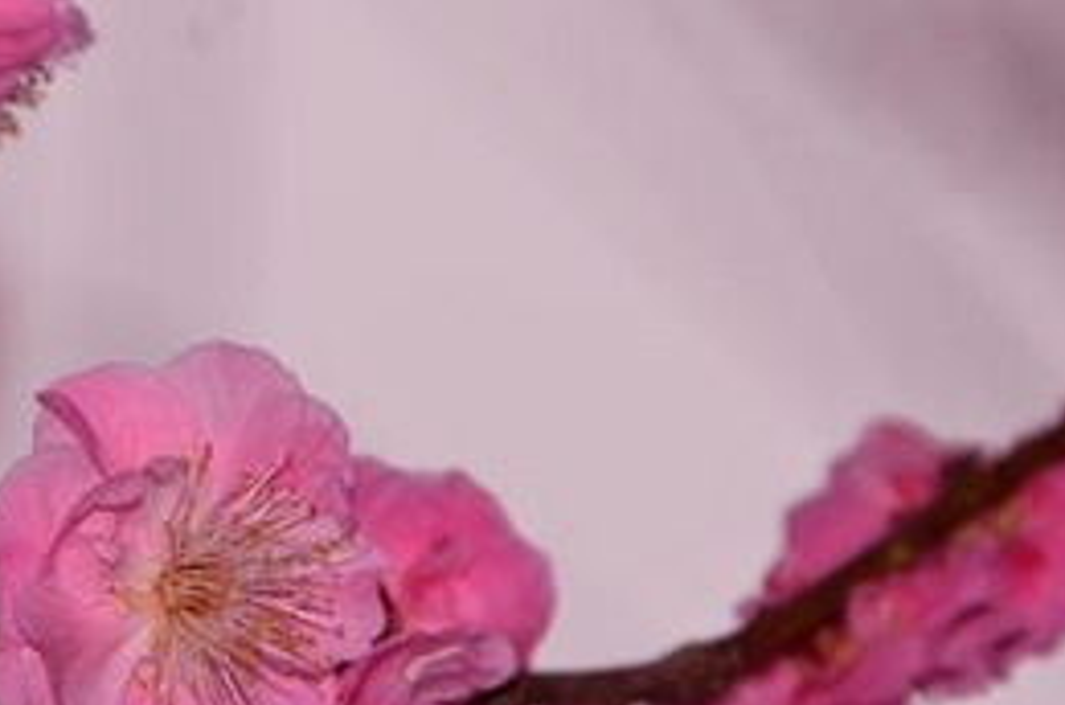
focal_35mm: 780
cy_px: 543
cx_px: 287
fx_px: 23019
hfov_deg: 2.7
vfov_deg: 1.8
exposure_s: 1/250
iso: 100
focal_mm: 270
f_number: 10
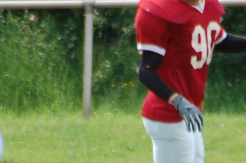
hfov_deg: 1.3
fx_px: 10960
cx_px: 202
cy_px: 232
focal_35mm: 1606
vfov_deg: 0.9
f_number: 5.6
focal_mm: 300
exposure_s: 1/500
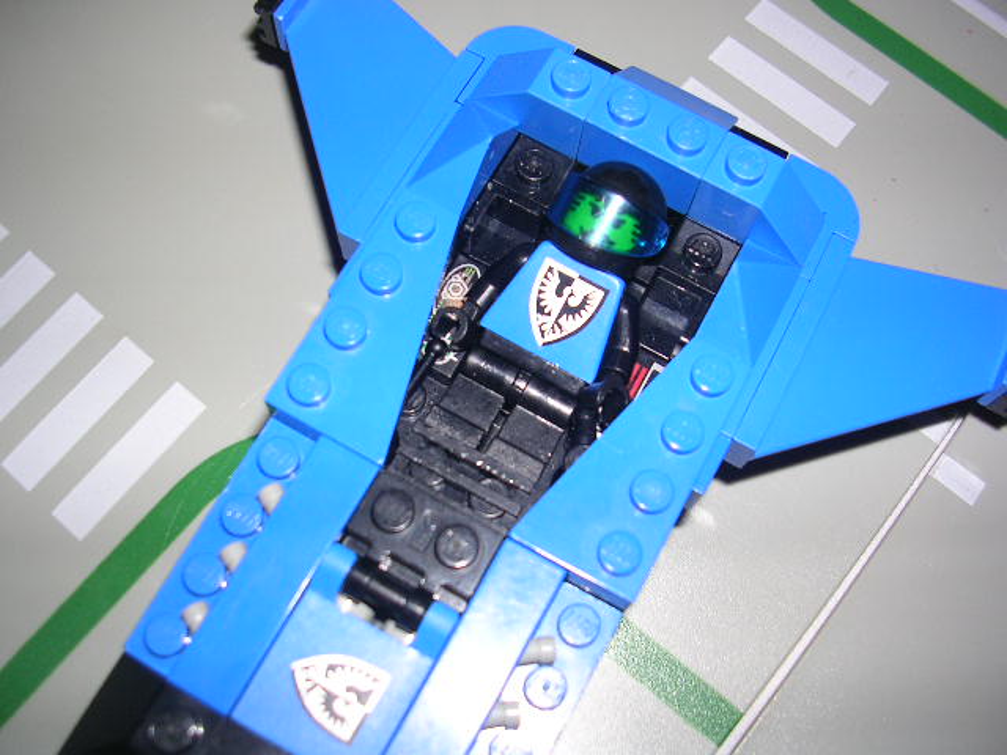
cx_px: 504
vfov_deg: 37.7
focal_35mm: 38
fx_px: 1105
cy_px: 378
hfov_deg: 49.0
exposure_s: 1/60.1
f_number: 2.8
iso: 50
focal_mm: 5.8
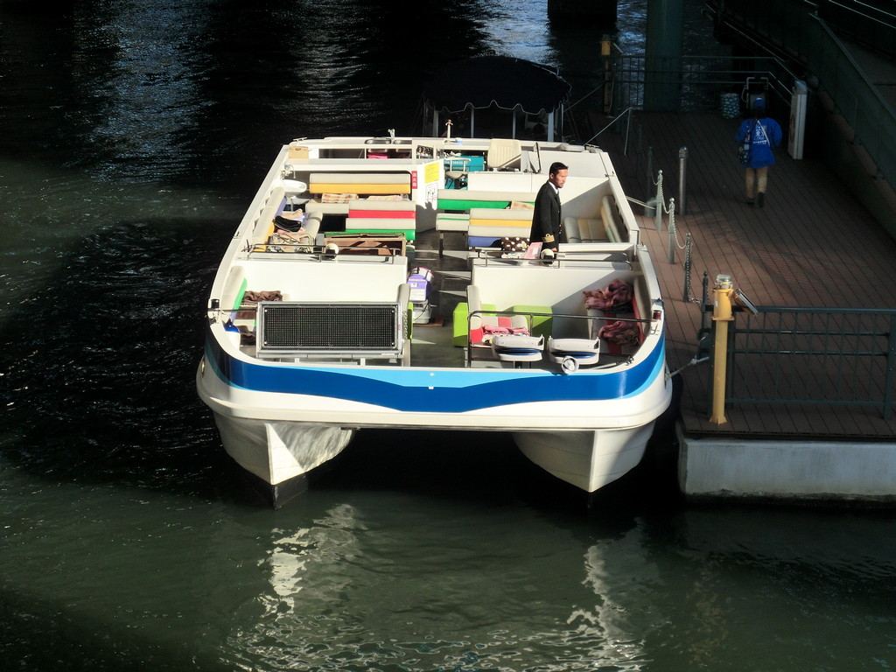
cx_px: 448
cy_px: 336
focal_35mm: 73
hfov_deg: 26.7
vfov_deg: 20.2
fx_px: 1890
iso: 100
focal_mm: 12.9
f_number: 11.3
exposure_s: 1/125
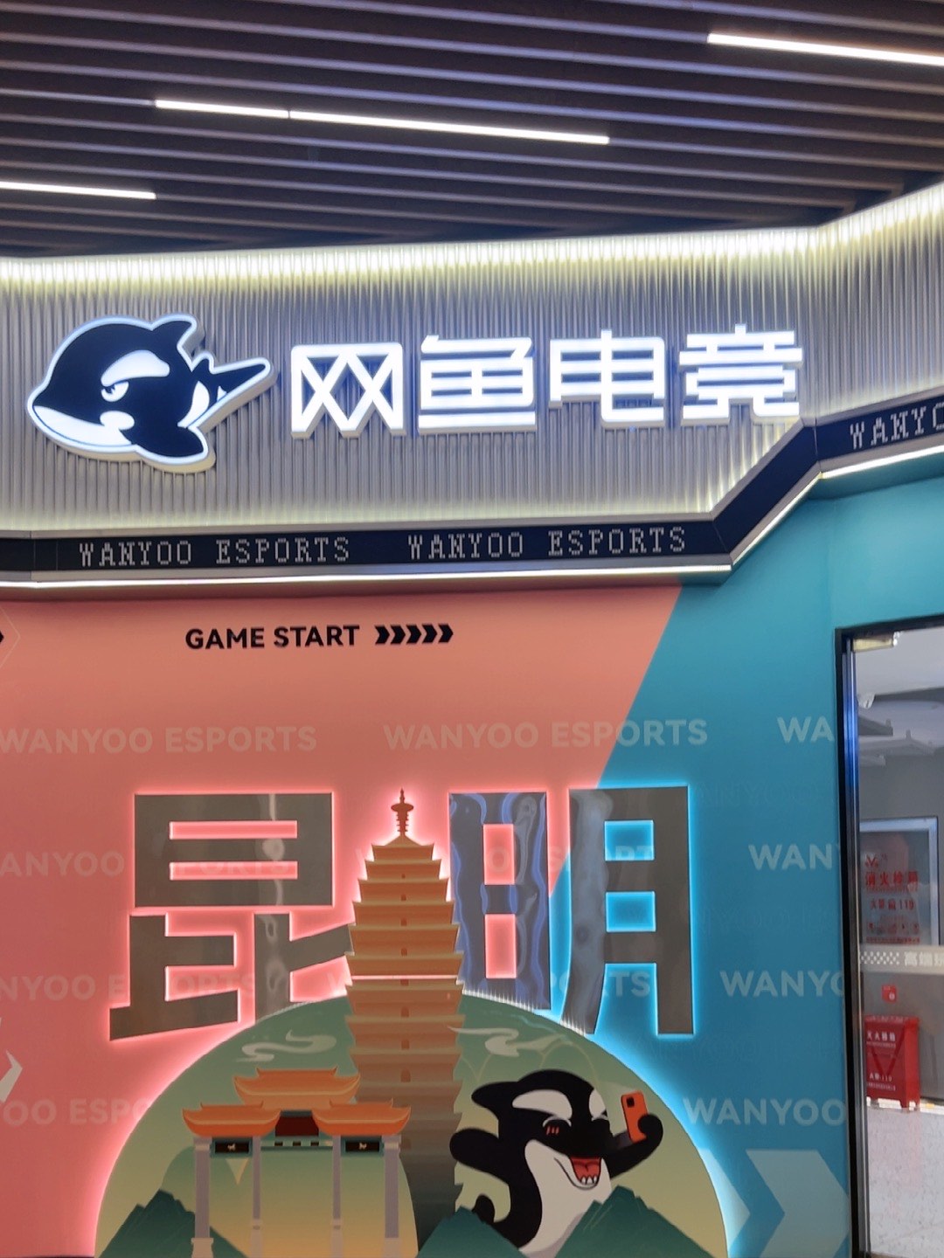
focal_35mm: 27
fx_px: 982
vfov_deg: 65.3
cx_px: 472
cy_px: 629
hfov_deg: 51.4
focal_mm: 5.7
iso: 50
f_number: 1.5
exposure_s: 1/100
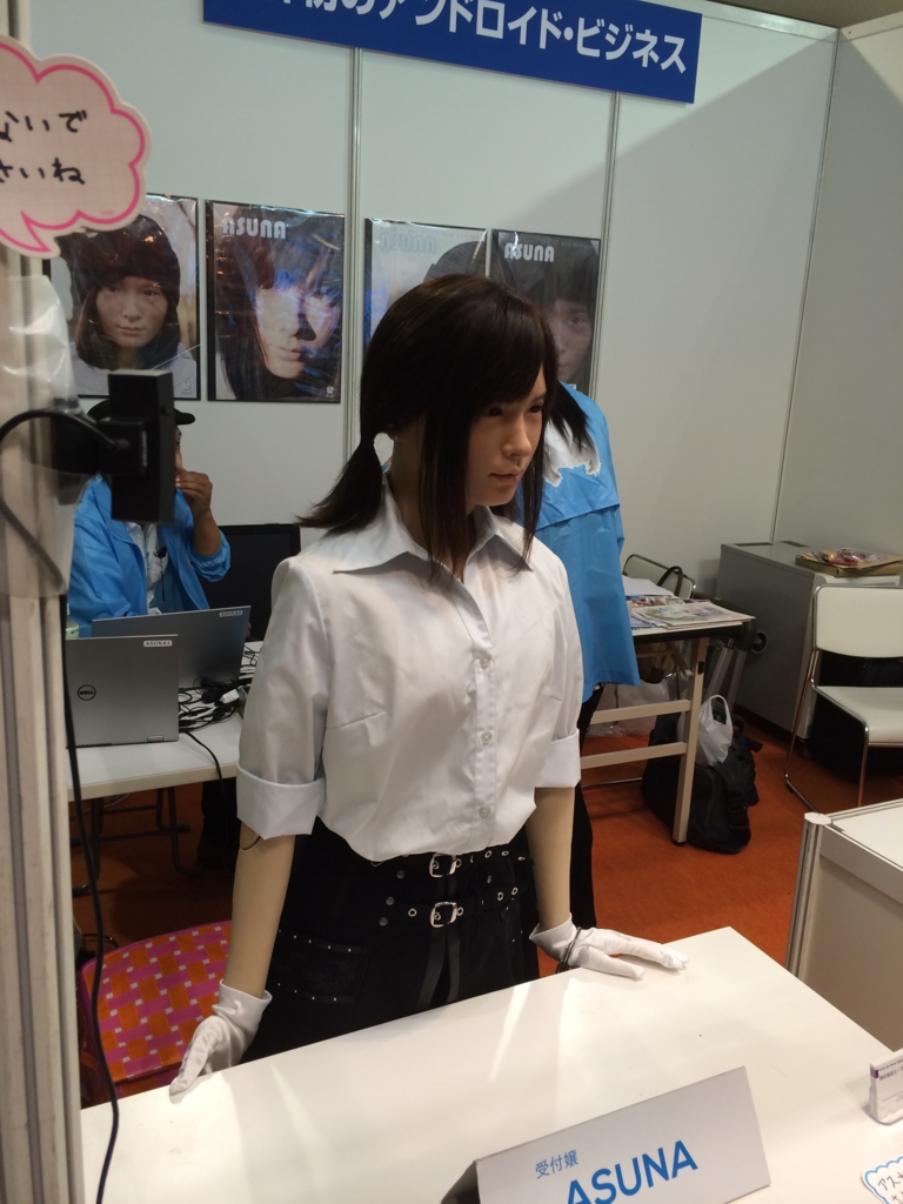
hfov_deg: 46.8
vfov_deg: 60.0
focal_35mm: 30
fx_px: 1043
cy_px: 602
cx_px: 452
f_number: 2.2
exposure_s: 1/30
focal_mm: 4.12
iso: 50
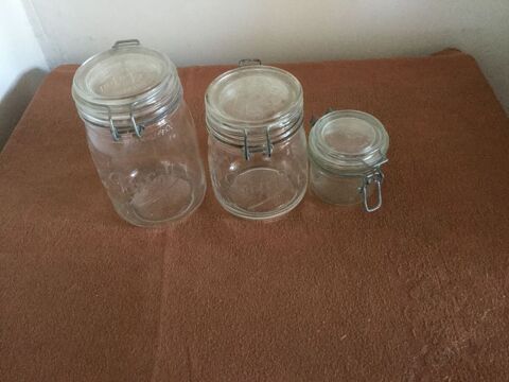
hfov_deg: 58.4
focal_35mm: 31
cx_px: 254
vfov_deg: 45.4
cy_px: 191
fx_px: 456
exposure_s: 1/17
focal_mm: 3.3
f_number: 2.4
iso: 250
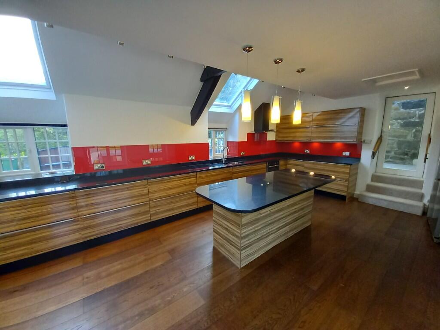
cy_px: 165
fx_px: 165
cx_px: 220
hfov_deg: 106.2
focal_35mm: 13
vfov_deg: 89.9
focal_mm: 1.13
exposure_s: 1/50
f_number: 2.2
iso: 160
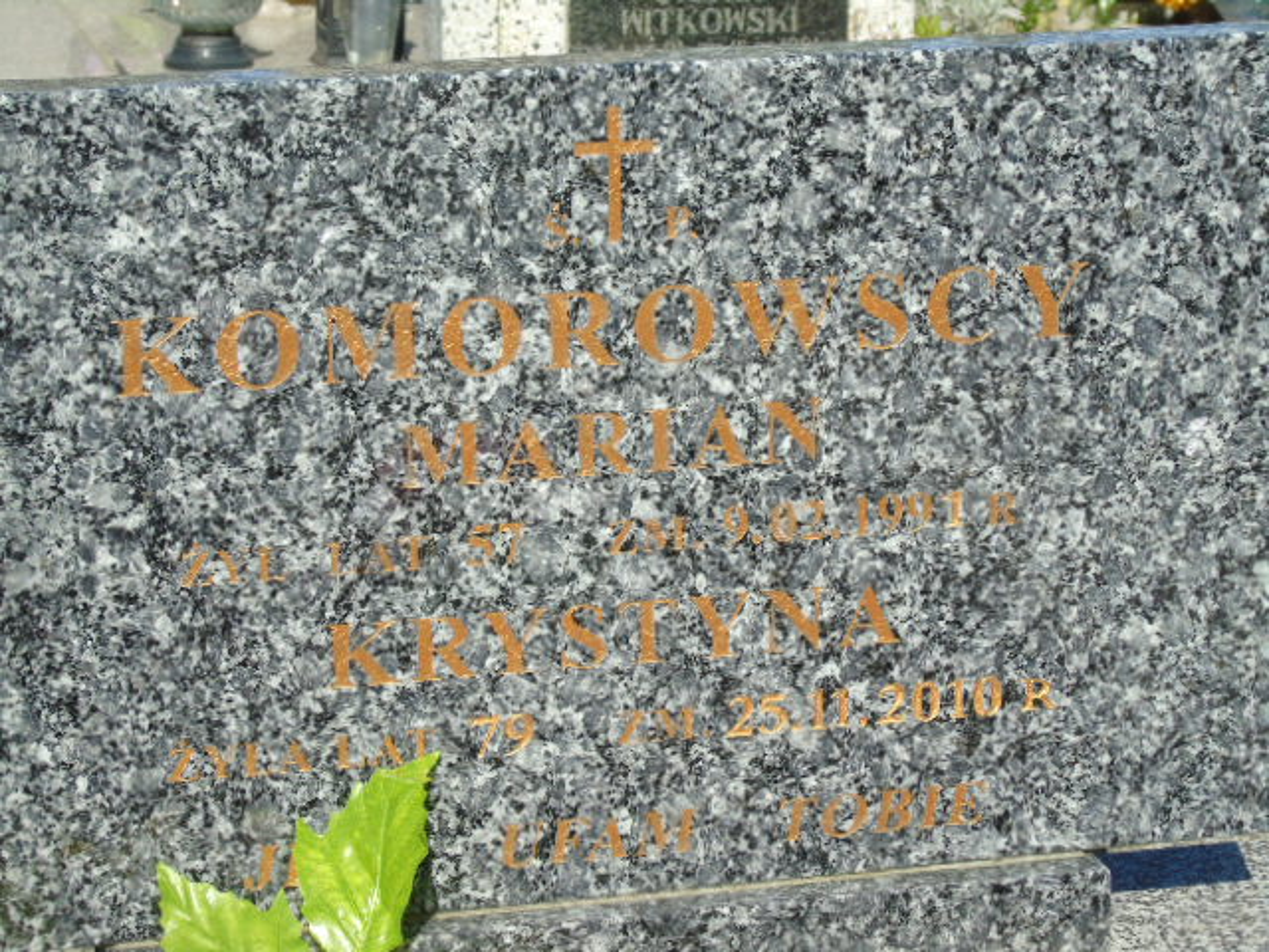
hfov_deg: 18.2
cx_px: 634
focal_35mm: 108
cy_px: 476
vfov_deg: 13.7
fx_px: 3959
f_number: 4.4
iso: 80
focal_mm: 19
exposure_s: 1/500
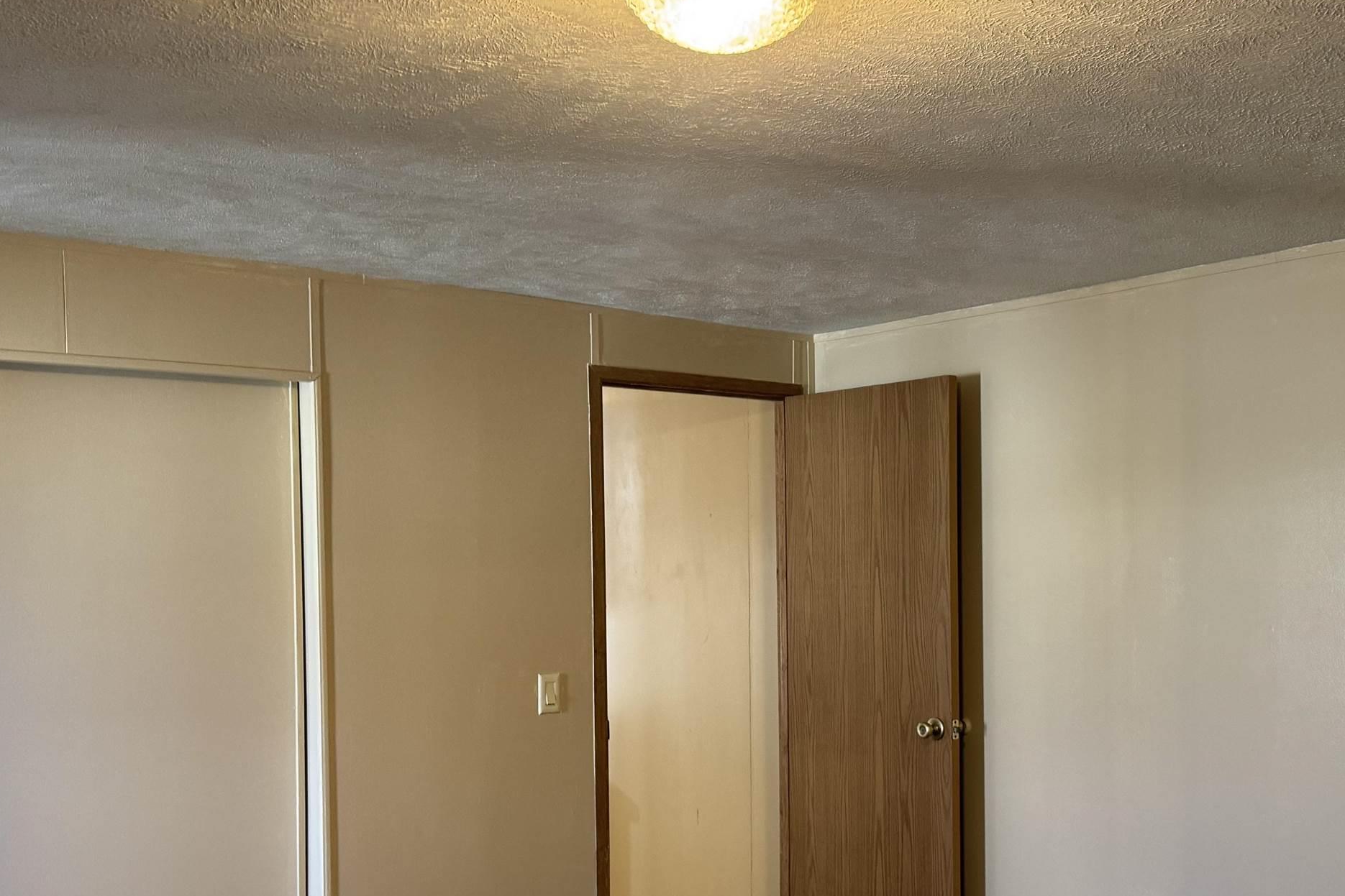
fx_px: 1532
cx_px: 829
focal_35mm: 41
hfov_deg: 47.0
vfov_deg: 32.3
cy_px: 624
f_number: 1.78
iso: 250
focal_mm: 6.76
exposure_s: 1/60
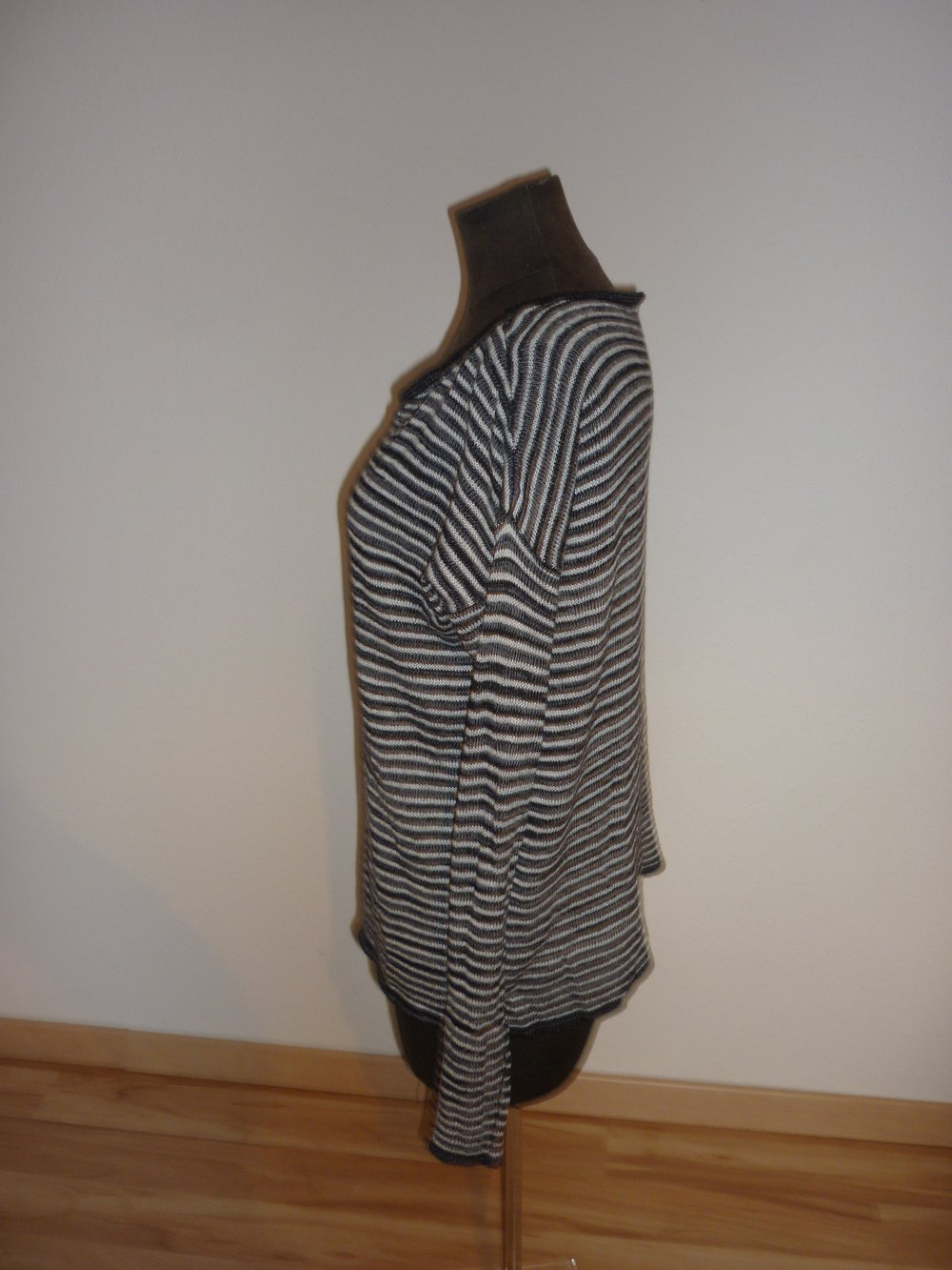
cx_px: 476
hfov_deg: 43.0
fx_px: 1210
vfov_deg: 55.3
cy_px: 635
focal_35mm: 33
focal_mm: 5.5
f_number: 2.8
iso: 100
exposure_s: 1/8
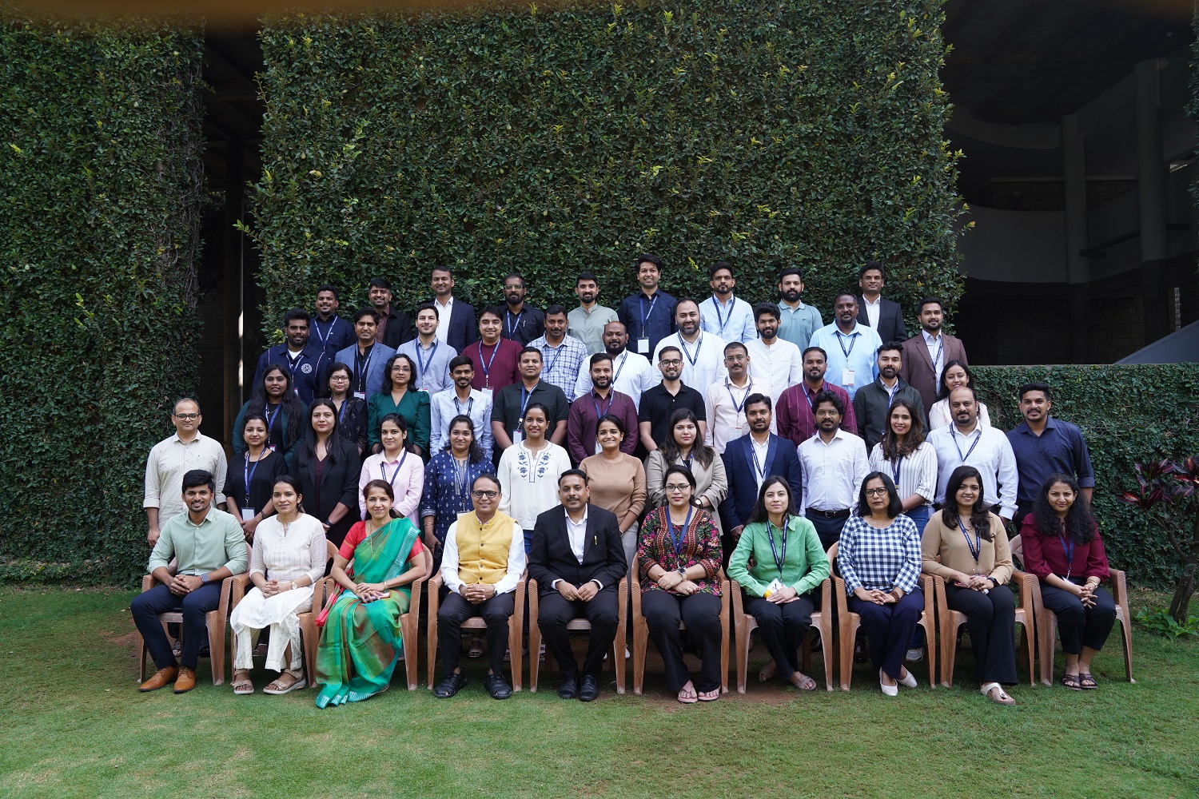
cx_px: 600
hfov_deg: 73.7
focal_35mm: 24
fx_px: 799
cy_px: 400
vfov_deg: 53.1
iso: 320
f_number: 5
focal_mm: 24
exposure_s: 1/200
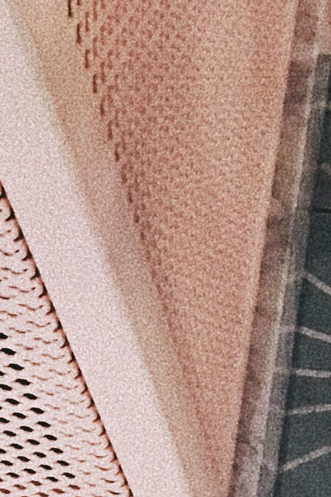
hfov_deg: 7.6
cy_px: 98
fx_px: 2496
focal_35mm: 181
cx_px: 219
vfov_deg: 11.3
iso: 125
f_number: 2.2
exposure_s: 1/8
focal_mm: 4.15
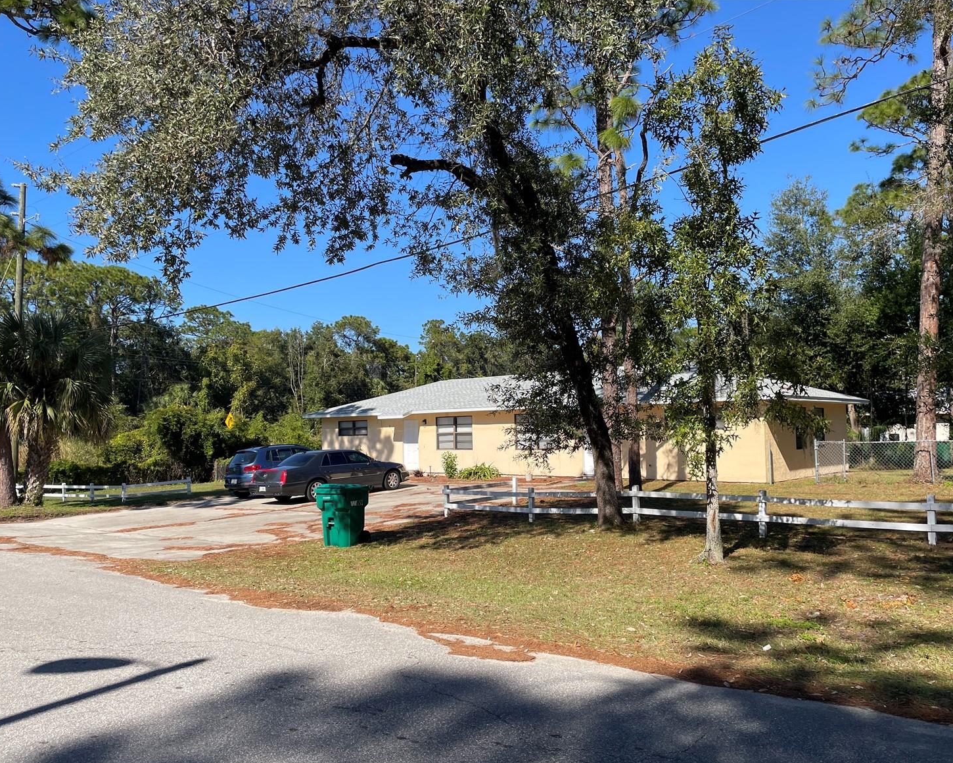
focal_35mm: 28
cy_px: 393
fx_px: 790
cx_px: 487
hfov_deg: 62.2
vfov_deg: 51.5
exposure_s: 1/2398
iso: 32
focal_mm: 4.2
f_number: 1.6
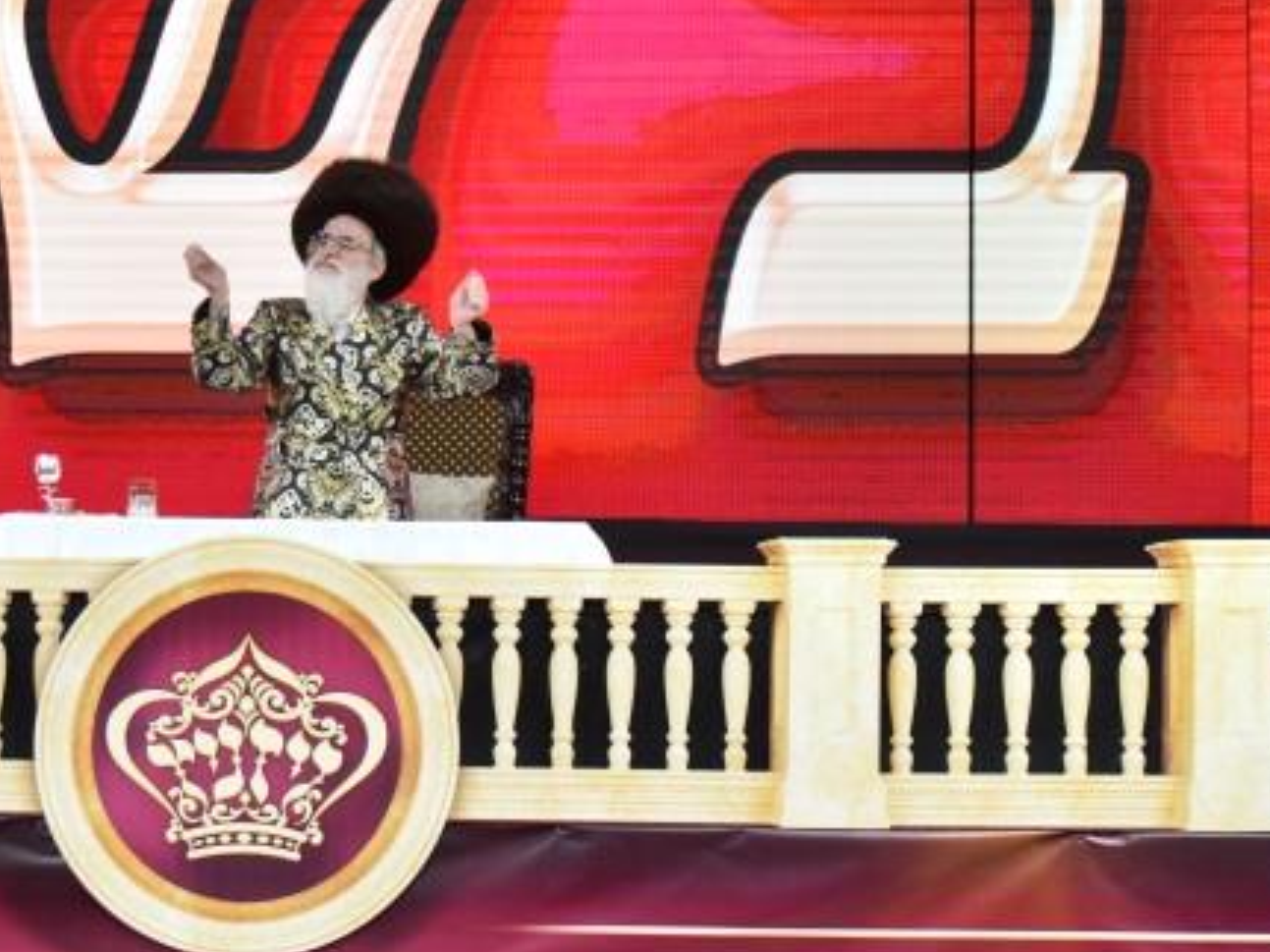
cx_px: 324
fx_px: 5868
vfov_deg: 9.3
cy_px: 196
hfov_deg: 12.3
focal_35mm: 160
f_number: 2.8
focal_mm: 70
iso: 1250
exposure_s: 1/640
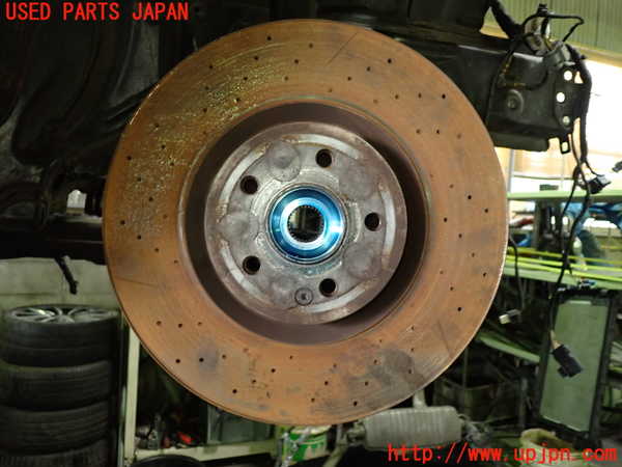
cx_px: 311
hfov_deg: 60.0
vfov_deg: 46.8
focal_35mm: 30
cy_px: 234
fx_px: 539
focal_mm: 5.4
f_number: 2.3
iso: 400
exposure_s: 1/30
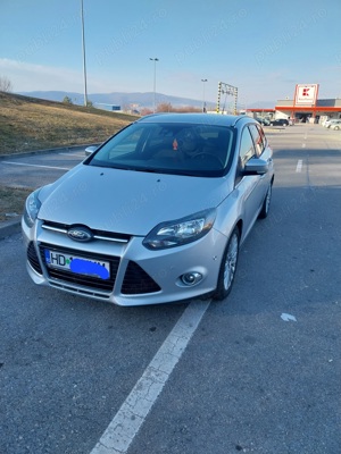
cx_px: 170
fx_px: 341
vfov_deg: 67.3
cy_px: 227
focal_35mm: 26
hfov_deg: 53.1
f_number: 1.8
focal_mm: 4
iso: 25
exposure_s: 1/312
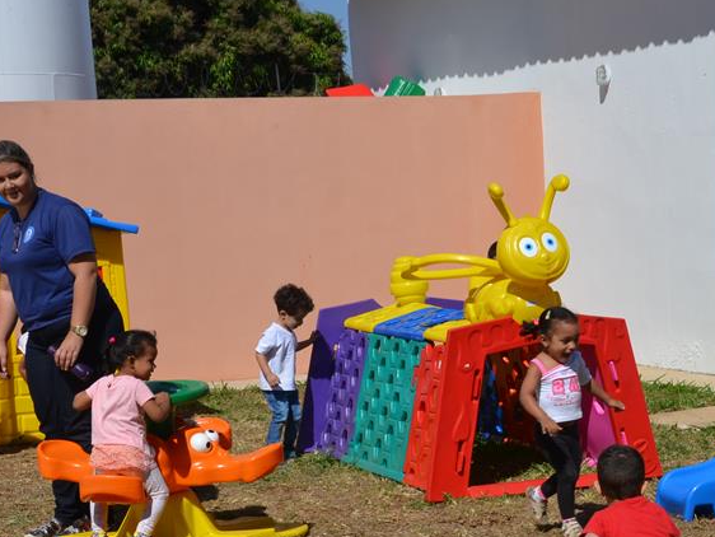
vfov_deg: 16.5
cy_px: 421
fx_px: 1839
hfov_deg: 21.9
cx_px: 507
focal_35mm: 89
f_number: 9
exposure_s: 1/320
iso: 100
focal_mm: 30
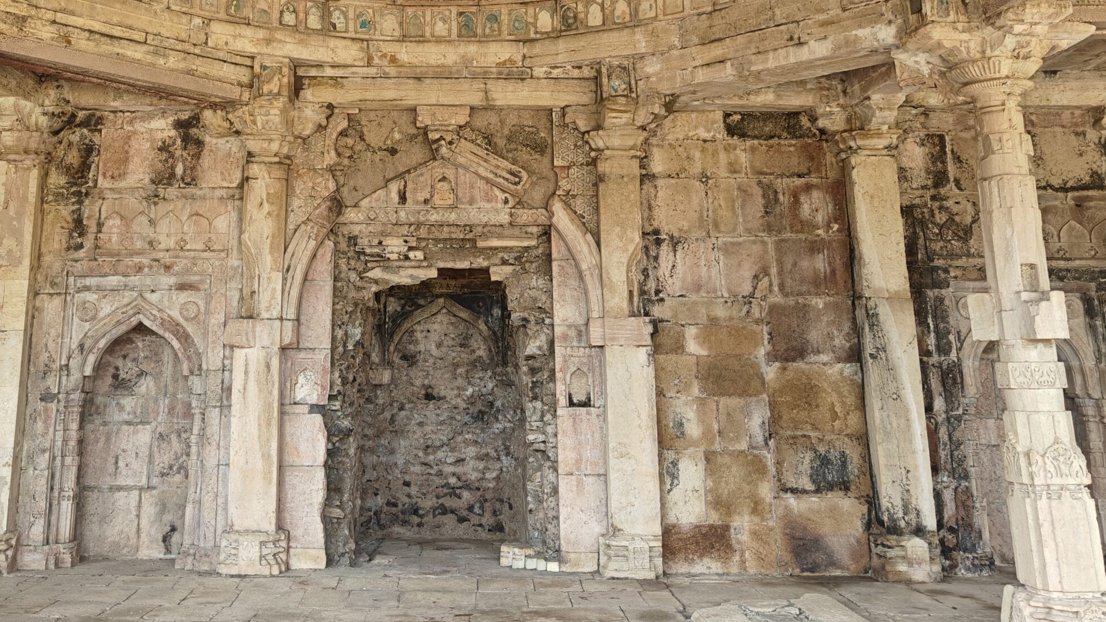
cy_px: 149
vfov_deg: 33.9
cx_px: 437
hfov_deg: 57.5
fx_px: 997
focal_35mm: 34
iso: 64
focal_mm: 5.59
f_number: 1.8
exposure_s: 1/100
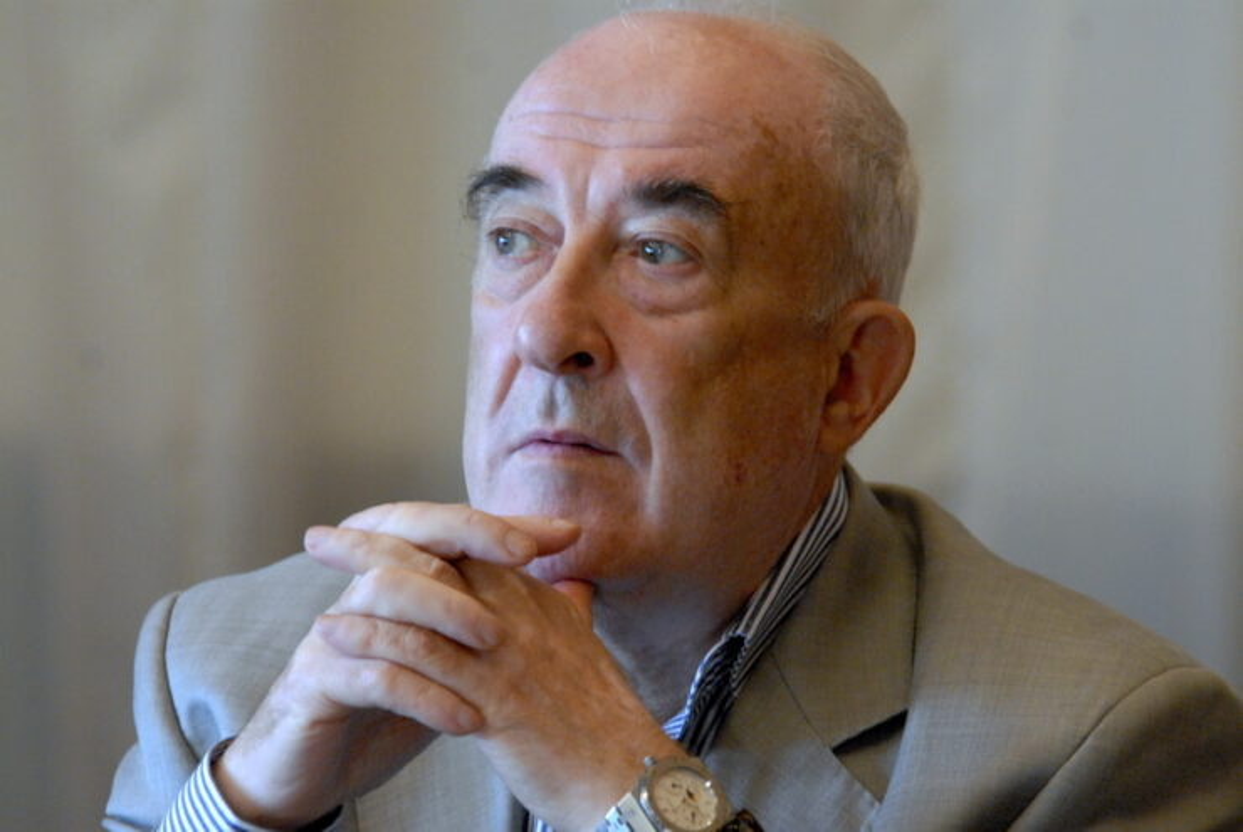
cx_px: 622
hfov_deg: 6.0
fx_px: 11924
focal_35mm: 345
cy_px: 416
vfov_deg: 4.0
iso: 1400
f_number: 5.3
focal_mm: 230
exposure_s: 1/30
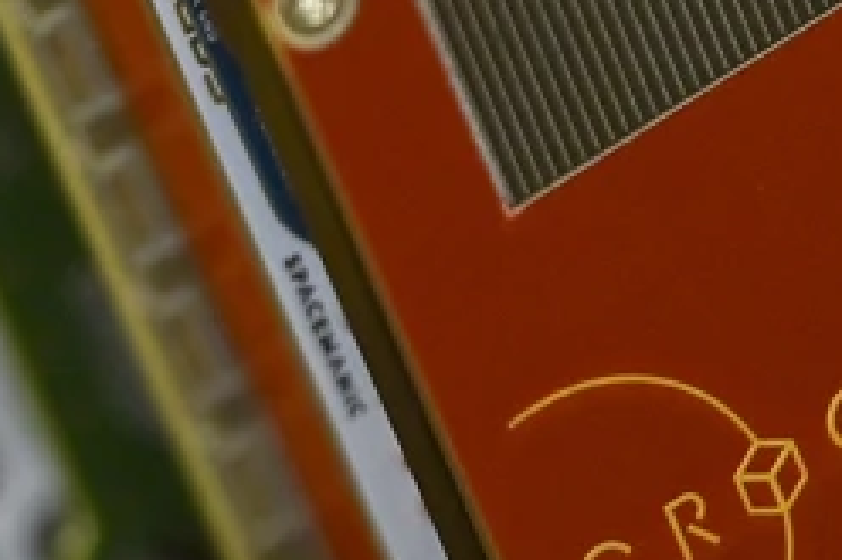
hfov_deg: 2.5
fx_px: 19306
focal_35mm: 826
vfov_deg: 1.7
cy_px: 5
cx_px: 482
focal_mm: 160
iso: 2500
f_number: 2.8
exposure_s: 1/125
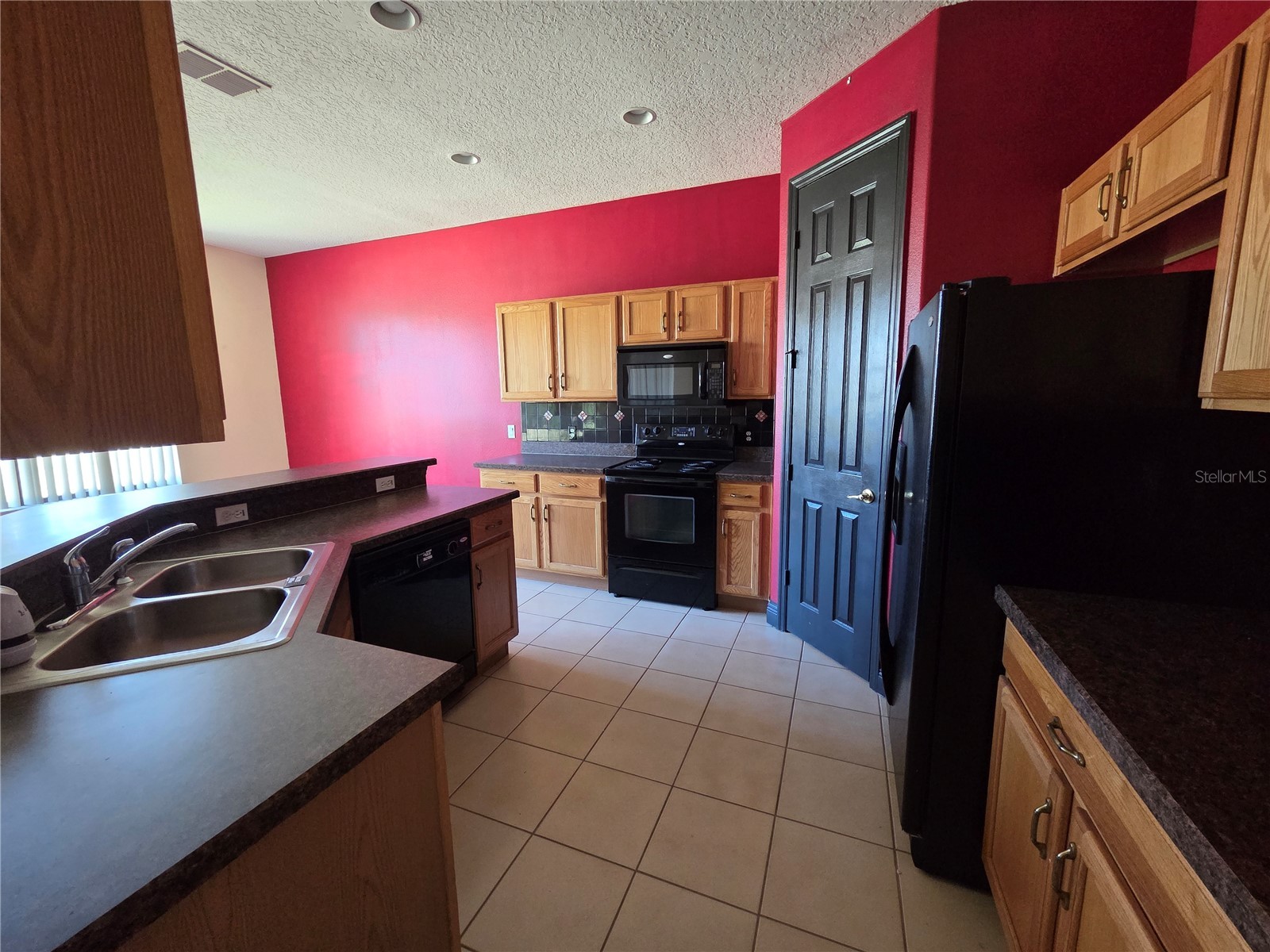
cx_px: 635
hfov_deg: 106.2
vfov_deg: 89.9
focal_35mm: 13
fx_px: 477
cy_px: 476
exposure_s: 1/60
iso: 640
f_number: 2.2
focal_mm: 2.2
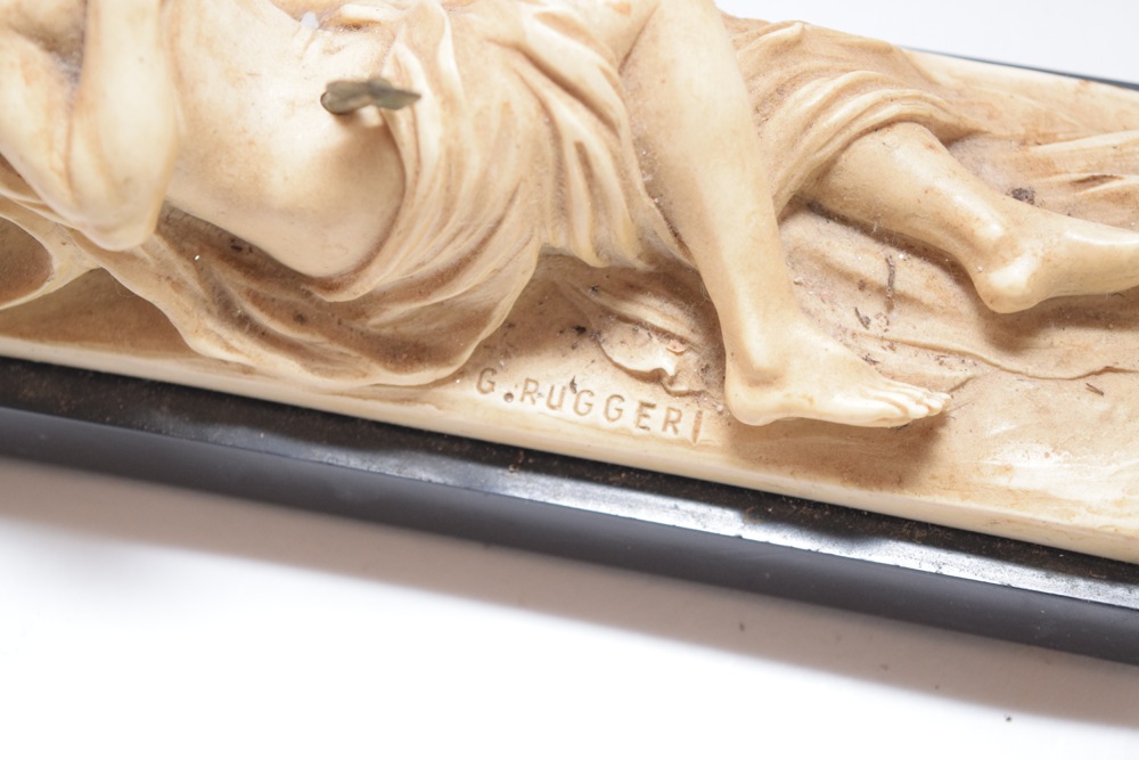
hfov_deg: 24.6
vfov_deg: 16.6
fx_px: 2610
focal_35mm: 82
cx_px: 570
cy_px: 380
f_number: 5.6
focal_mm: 55
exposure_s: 1/60
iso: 1600
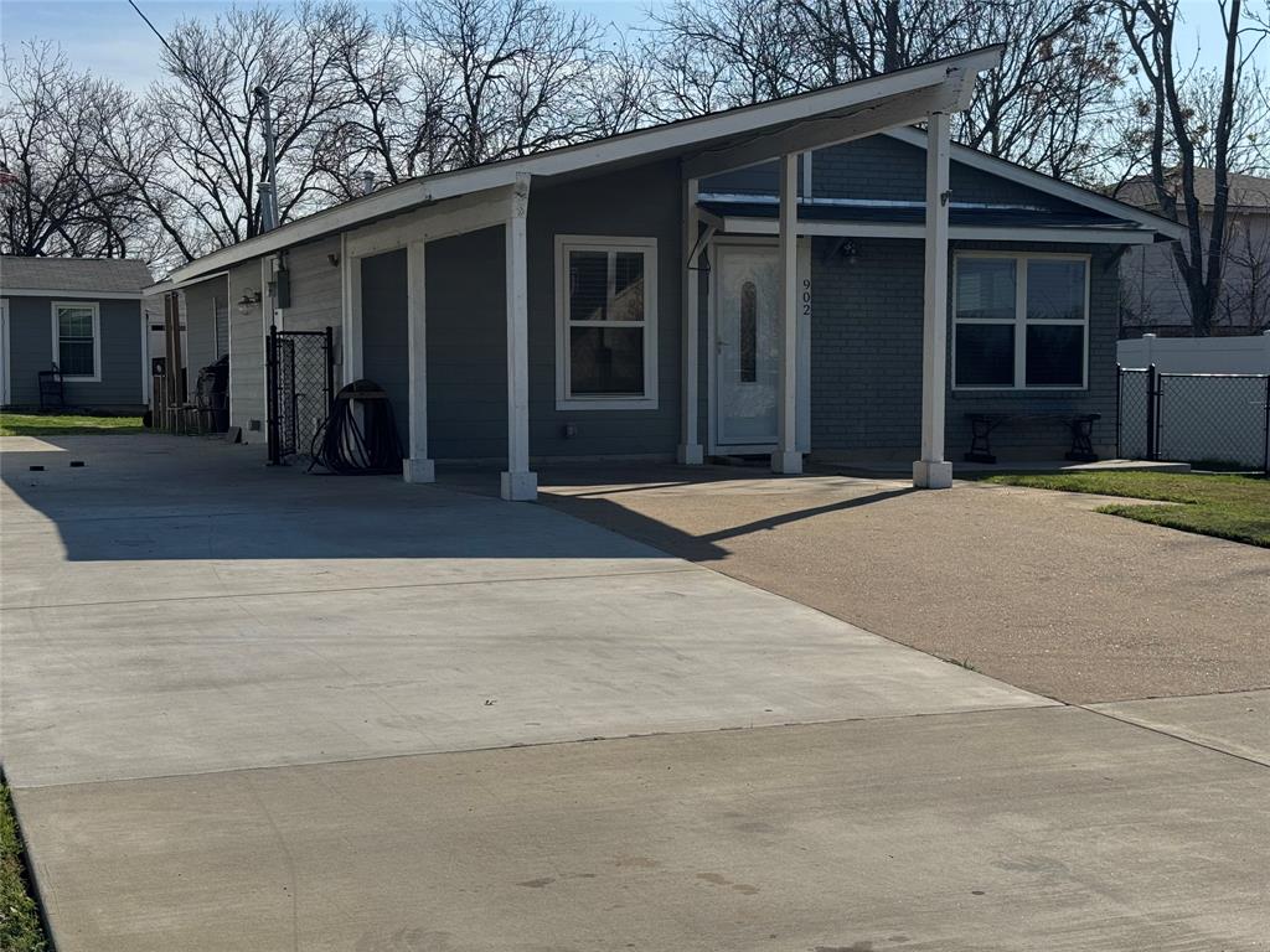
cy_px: 476
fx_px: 1761
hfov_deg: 39.7
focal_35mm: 48
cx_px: 635
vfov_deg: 30.3
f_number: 1.78
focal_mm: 6.76
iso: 64
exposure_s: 1/7937
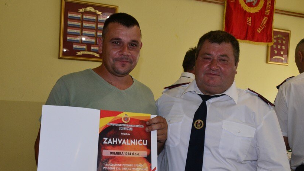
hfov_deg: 47.4
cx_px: 155
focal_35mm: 43
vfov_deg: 27.7
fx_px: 346
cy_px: 92
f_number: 10
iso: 4000
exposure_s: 1/60
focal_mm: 40
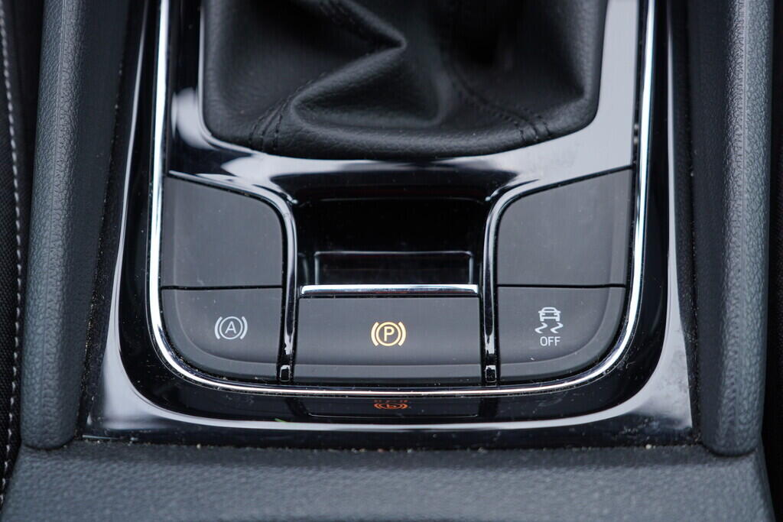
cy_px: 261
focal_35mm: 36
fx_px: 783
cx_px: 392
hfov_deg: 53.1
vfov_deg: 36.9
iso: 200
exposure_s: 1/40
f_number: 2.8
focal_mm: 24
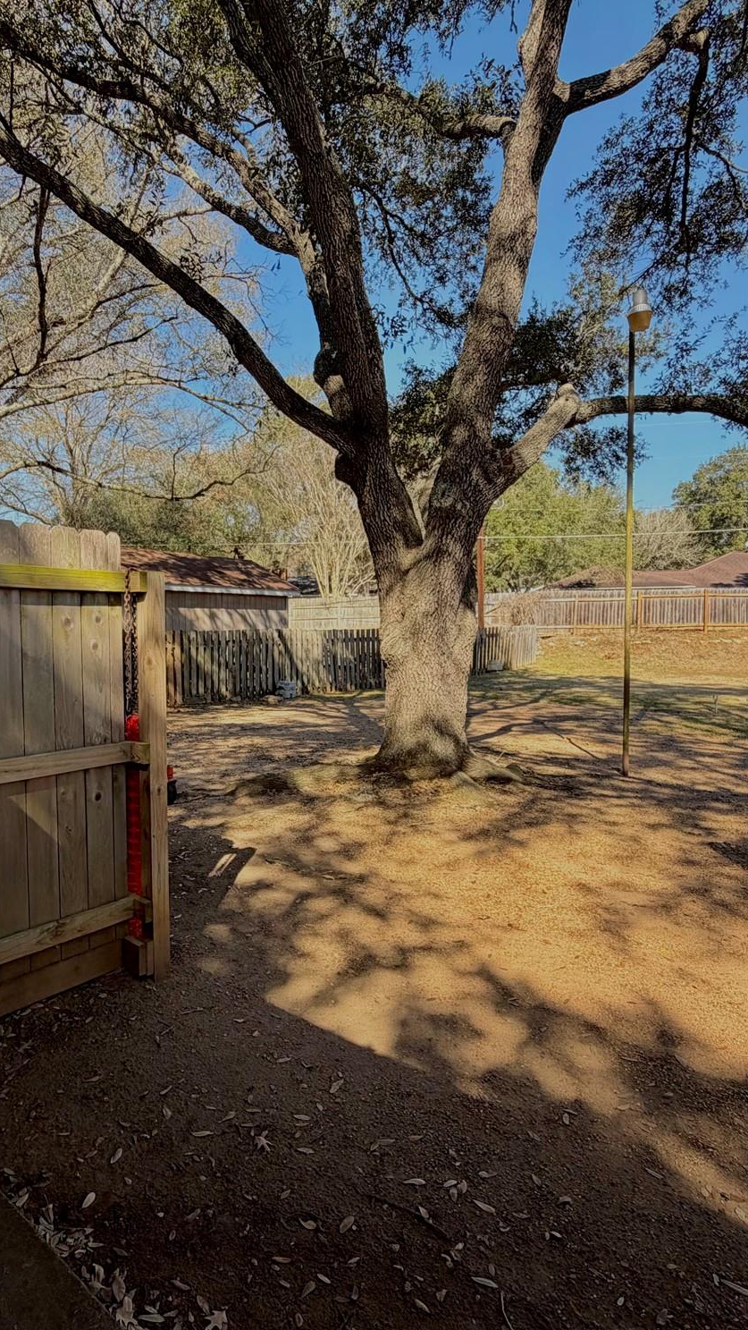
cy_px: 678
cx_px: 267
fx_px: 740
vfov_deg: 83.8
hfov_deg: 52.9
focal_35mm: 21
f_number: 2.2
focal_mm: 2.22
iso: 50
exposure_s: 1/502
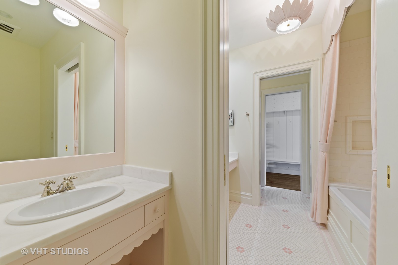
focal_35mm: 13
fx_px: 144
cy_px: 132
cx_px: 199
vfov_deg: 85.4
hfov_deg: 108.3
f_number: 9
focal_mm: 13
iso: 100
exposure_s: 1/2.5
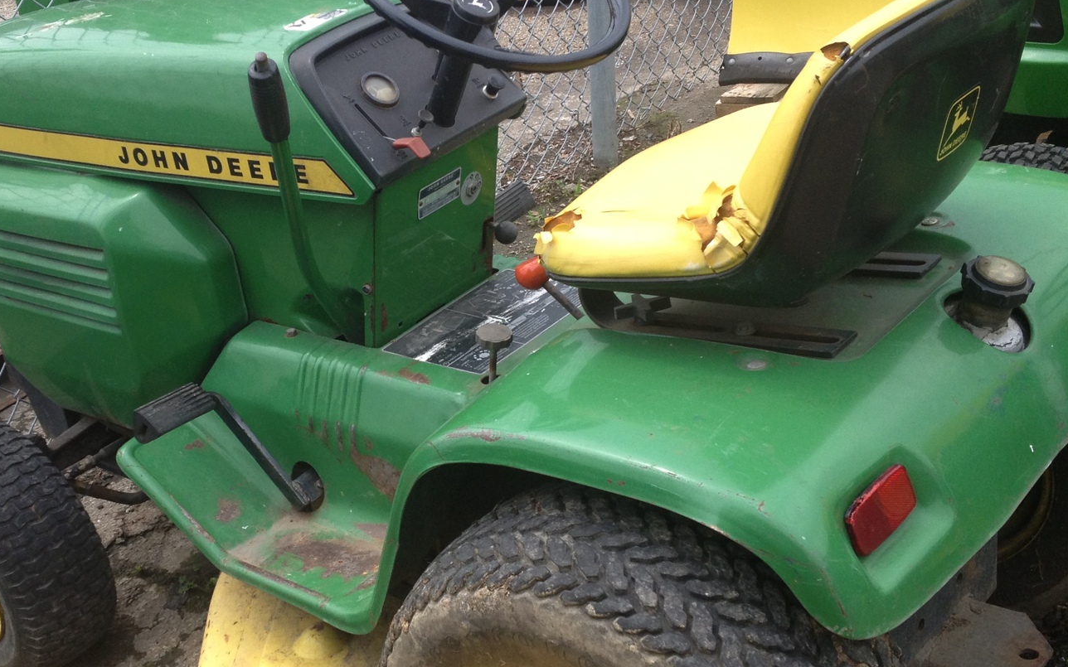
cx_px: 393
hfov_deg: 34.3
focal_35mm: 59
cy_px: 382
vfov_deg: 22.0
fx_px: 1717
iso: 50
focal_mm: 4.28
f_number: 2.4
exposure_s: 1/587
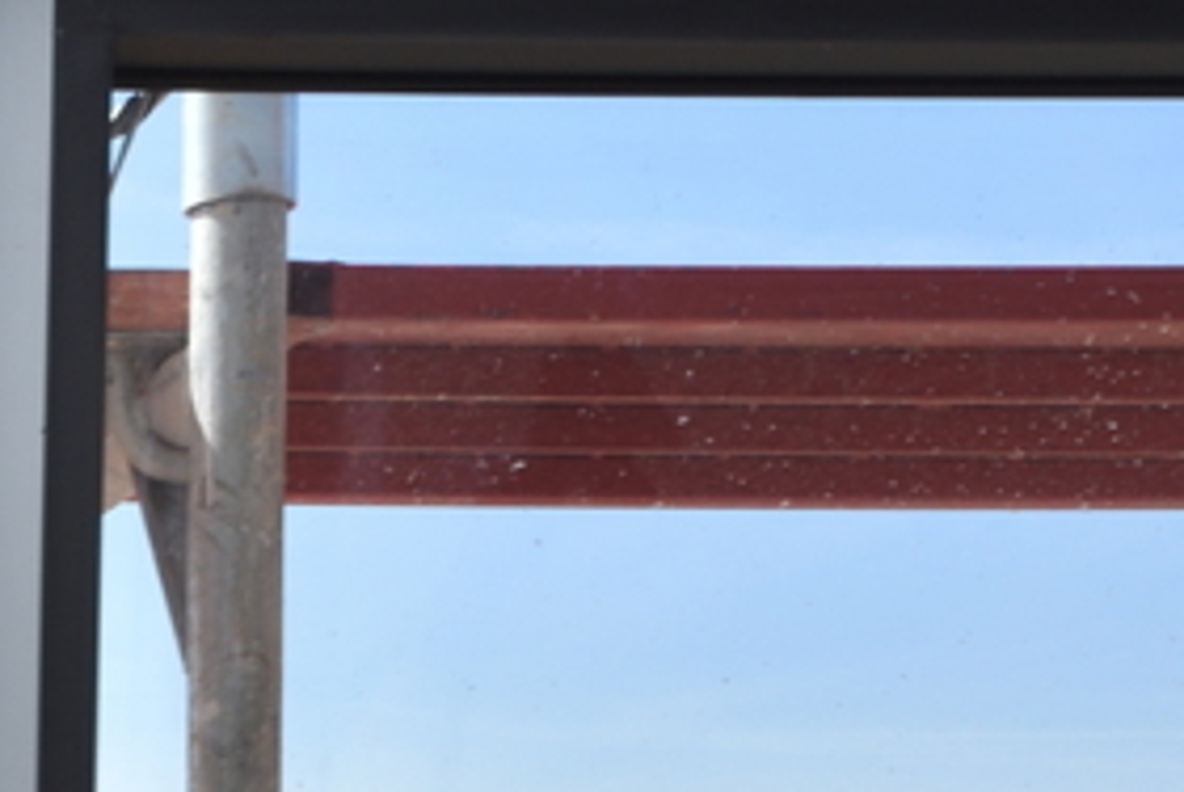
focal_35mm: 128
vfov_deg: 10.2
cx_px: -897
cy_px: 1407
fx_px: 4214
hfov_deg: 14.3
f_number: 7.1
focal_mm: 20
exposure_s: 1/200
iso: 100
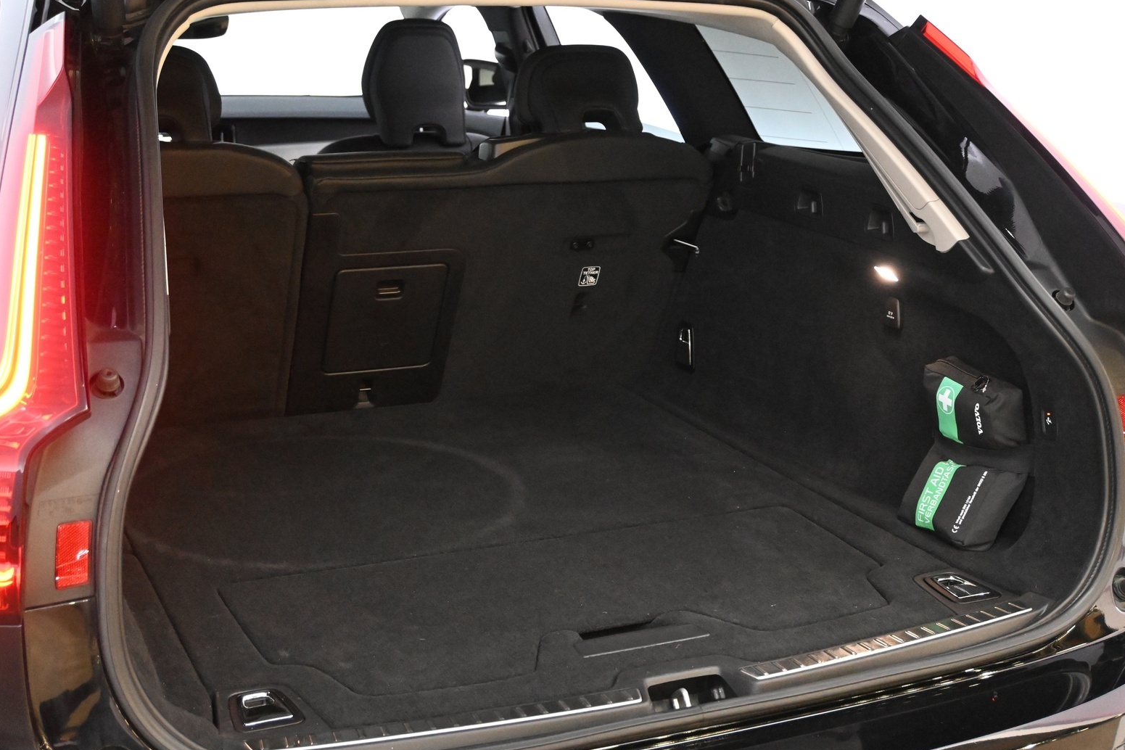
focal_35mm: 48
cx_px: 574
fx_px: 1493
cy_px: 367
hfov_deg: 41.3
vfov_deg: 28.2
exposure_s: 1/50
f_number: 4.8
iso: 7200
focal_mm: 30.5
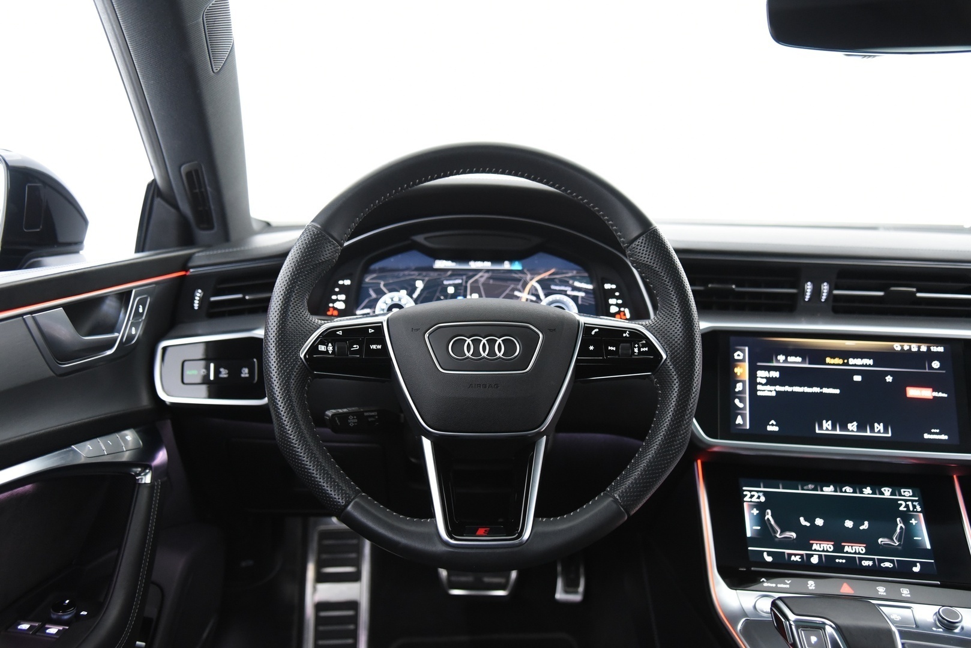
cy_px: 324
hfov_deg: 60.3
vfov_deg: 42.4
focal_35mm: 31
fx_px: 836
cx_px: 486
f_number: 4
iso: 4000
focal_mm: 31
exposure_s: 1/20
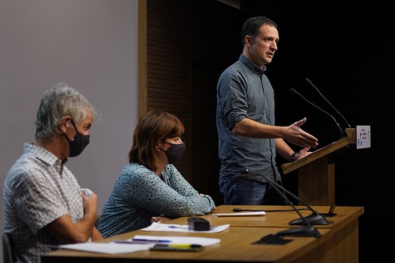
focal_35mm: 105
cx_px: 198
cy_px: 132
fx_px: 1152
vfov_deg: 13.0
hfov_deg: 19.5
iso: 320
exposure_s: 1/320
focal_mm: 105
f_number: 4
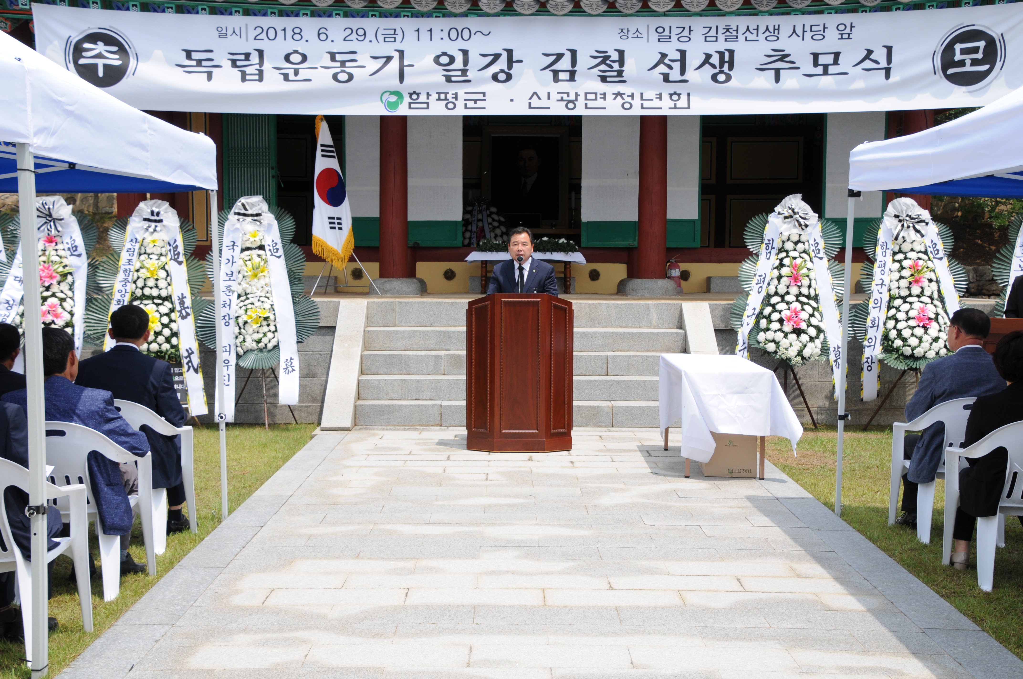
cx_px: 512
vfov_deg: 28.0
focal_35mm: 48
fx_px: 1362
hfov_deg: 41.2
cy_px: 340
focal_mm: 32
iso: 250
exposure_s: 1/400
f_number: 10
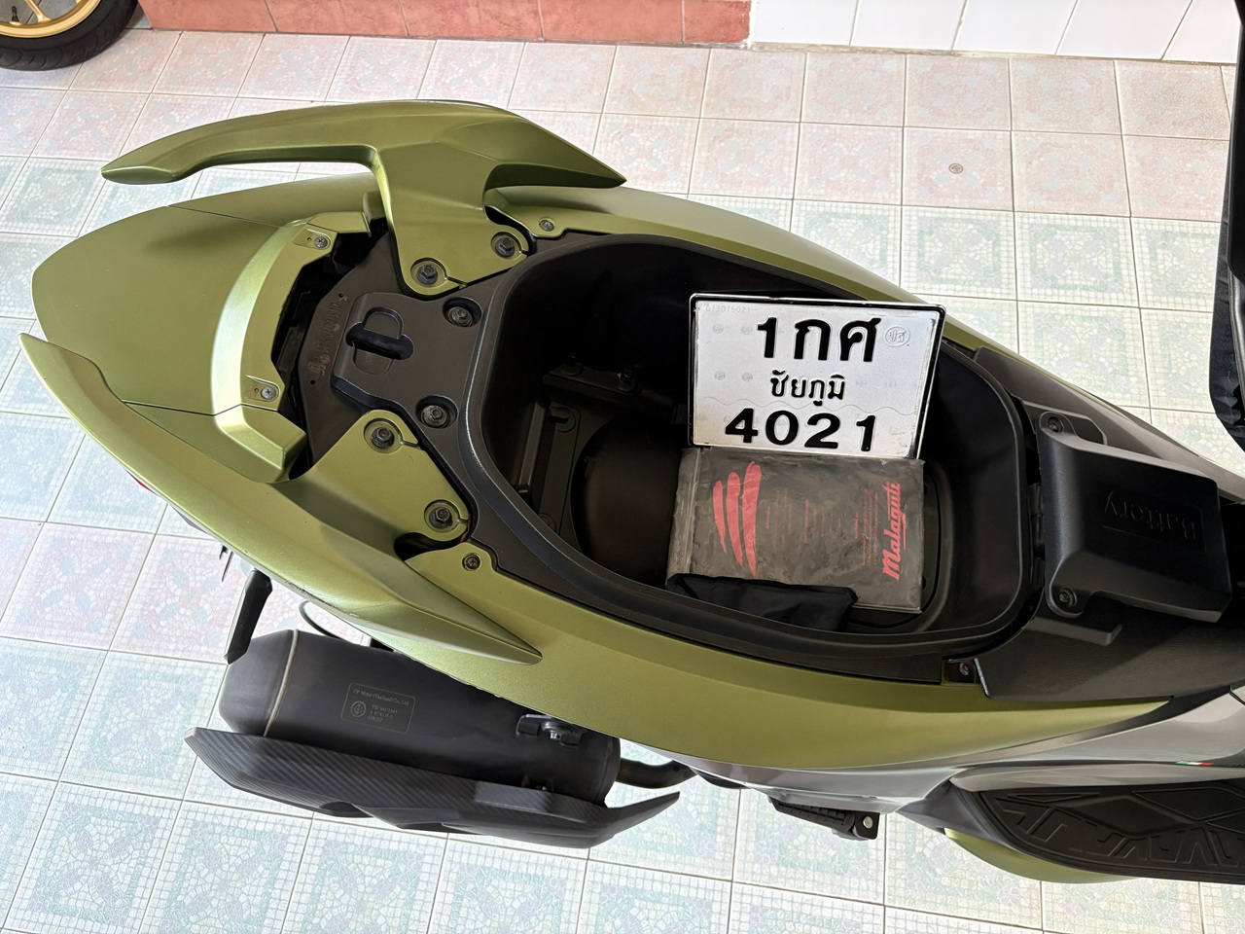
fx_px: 935
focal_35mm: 26
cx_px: 622
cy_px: 467
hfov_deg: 67.3
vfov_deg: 53.1
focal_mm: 5.96
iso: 250
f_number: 1.6
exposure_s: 1/60
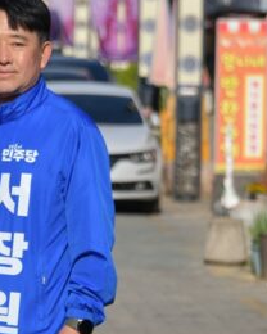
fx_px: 3655
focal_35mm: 370
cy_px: 207
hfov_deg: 4.2
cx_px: 14
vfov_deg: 5.2
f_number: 5.6
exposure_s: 1/1250
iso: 250
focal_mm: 160
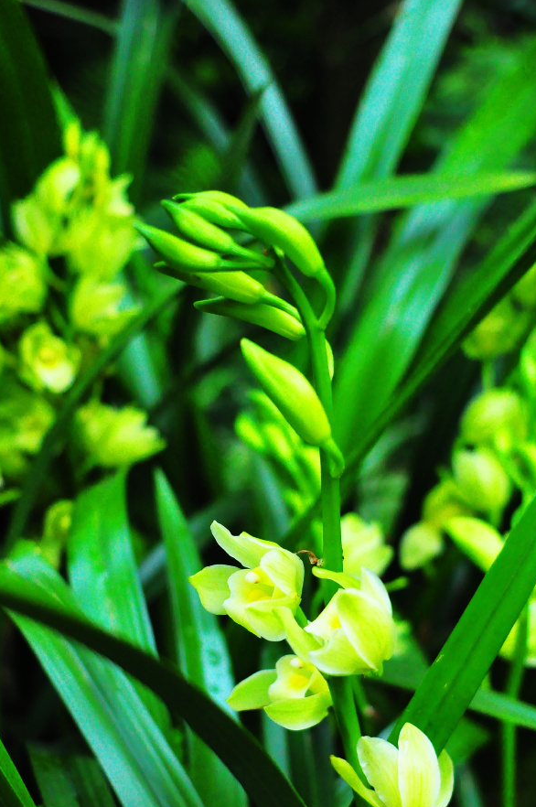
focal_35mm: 49
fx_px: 1097
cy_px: 517
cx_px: 319
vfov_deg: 40.0
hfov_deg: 27.4
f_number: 2.8
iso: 2200
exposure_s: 1/4000
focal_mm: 24
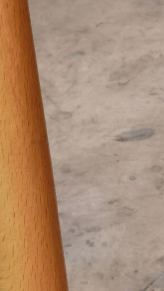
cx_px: 195
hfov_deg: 5.2
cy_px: 264
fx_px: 1815
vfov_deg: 9.1
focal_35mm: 235
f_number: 1.9
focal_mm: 6.71
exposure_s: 1/50
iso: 125
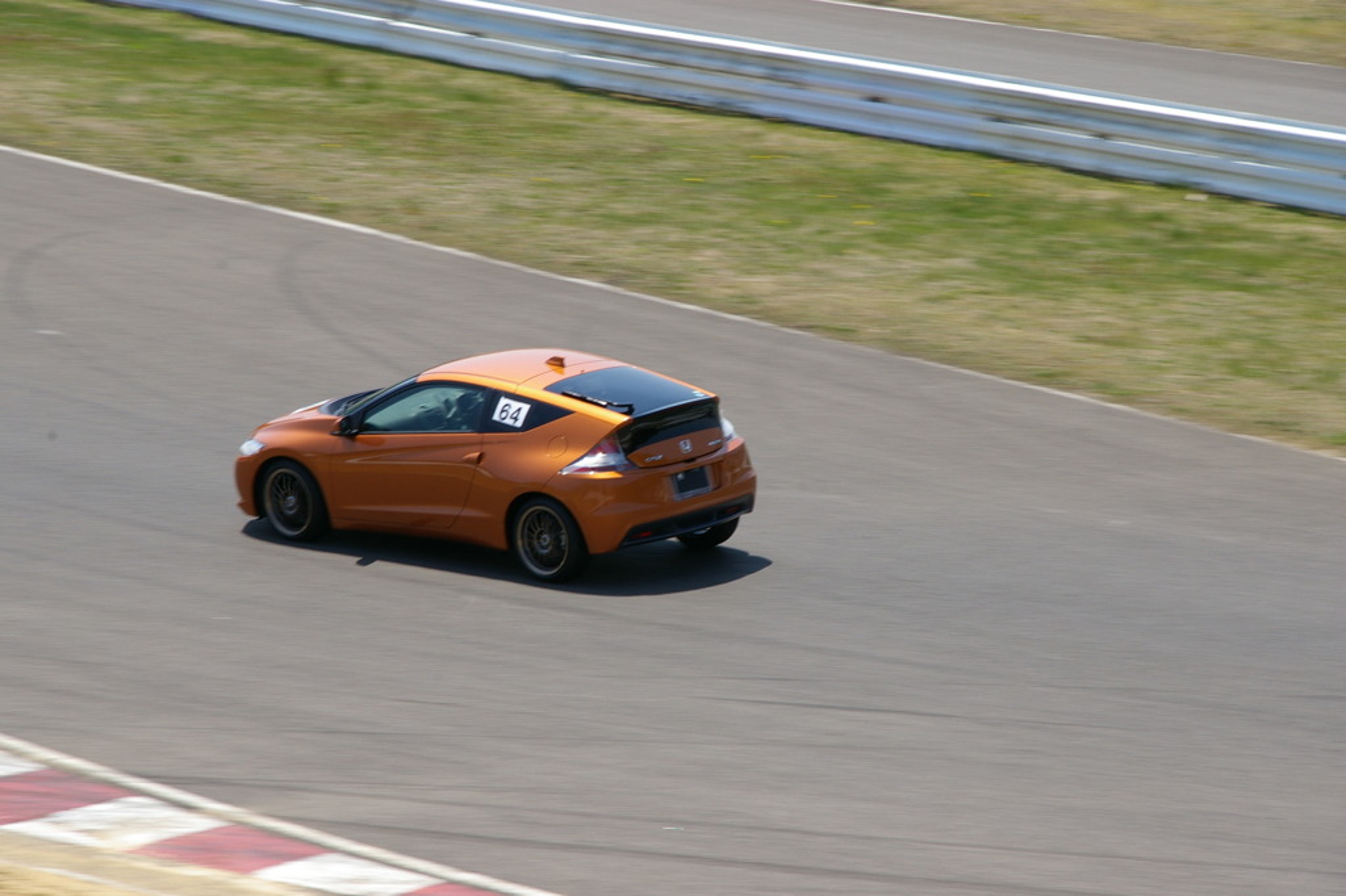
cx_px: 673
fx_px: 7288
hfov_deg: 10.6
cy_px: 448
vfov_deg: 7.0
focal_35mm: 195
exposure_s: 1/125
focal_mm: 130
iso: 200
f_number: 13
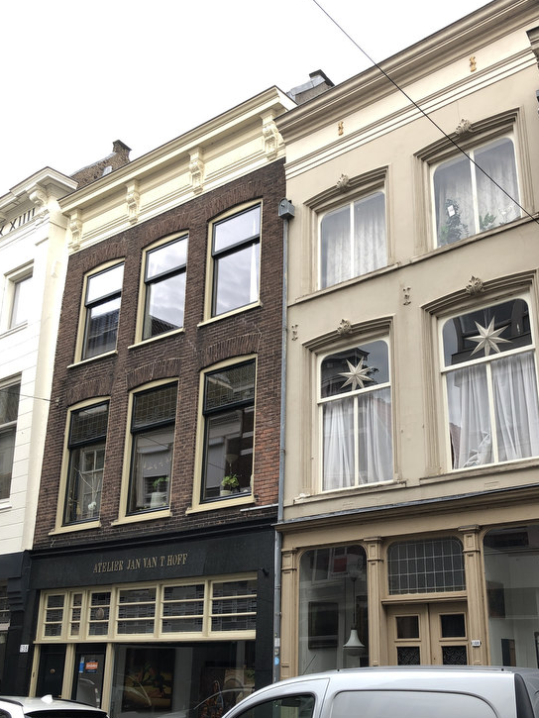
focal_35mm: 36
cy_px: 400
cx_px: 332
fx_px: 747
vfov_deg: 51.2
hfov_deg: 39.4
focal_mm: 3.99
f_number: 1.8
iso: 20
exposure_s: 1/120
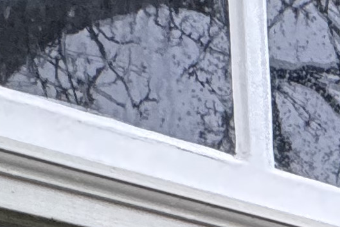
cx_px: 866
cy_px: 701
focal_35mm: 111
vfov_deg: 9.4
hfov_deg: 12.9
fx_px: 1049
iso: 250
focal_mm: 2.22
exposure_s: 1/99
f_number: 2.2
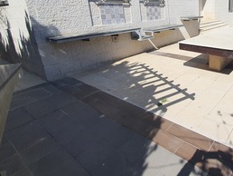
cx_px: 189
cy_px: 46
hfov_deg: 66.5
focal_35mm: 23
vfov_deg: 56.3
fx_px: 155
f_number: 2.2
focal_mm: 1.8
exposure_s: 1/1532
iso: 50
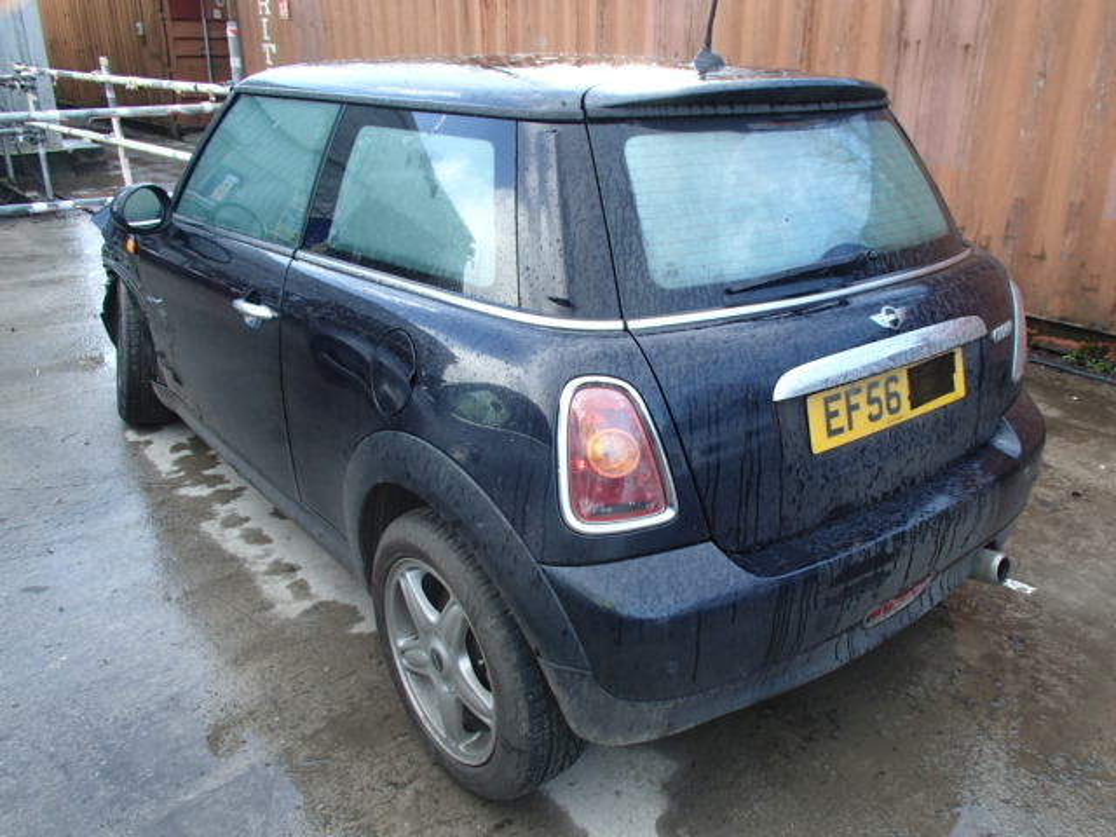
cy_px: 418
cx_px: 558
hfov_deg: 63.4
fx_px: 903
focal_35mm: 28
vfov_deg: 49.7
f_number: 3.9
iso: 100
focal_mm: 5
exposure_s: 1/80
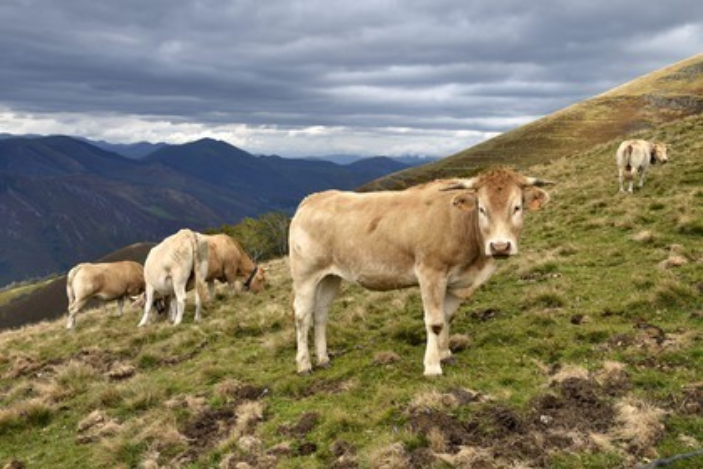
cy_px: 234
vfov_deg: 35.1
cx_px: 352
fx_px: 742
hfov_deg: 50.7
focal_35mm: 38
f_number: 11
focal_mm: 38
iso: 200
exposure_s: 1/250
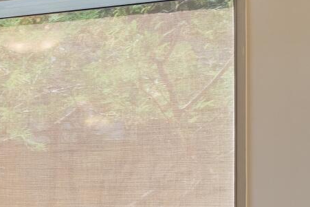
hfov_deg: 11.4
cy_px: 239
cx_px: -604
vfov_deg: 11.9
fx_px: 973
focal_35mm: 113
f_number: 8
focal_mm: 17
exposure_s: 1/3.33
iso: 400
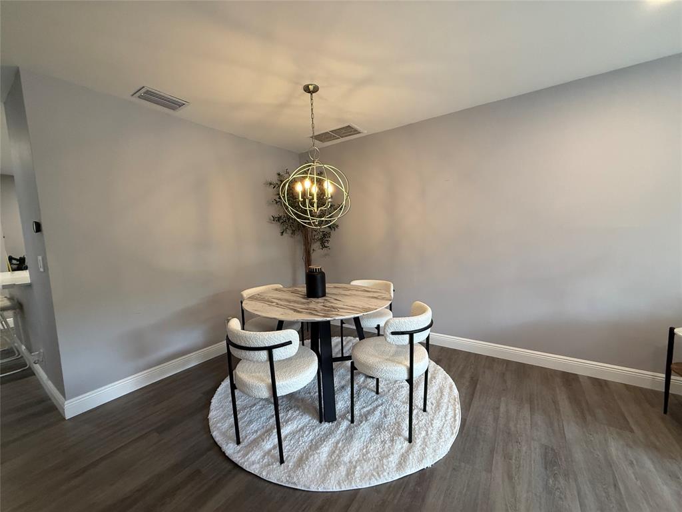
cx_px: 341
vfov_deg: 85.7
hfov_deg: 102.1
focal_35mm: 14
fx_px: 276
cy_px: 256
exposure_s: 1/120
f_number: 2.2
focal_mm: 2.22
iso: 320
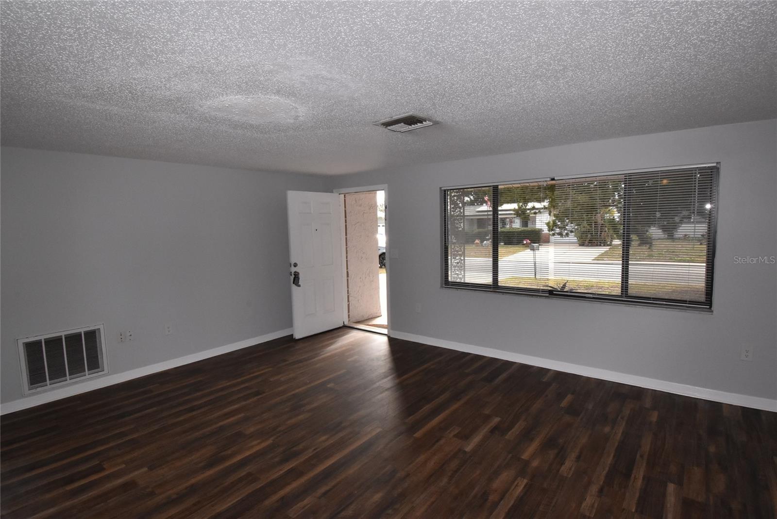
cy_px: 260
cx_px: 388
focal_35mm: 18
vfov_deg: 67.5
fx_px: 389
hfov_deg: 90.0
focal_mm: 12
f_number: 20
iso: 1600
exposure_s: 1/200
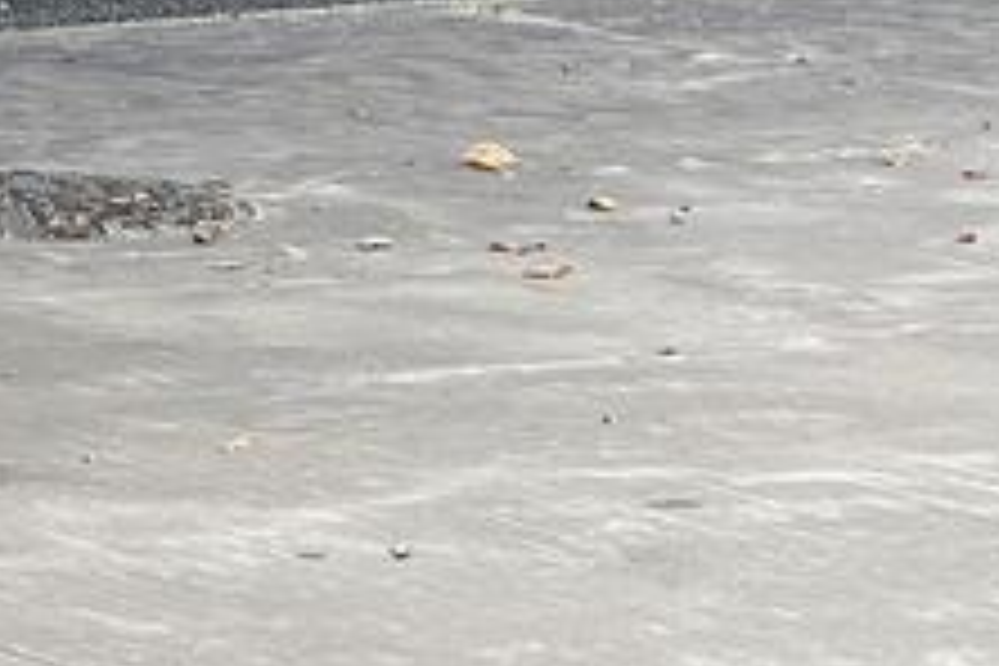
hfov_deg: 8.3
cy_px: -567
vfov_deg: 5.6
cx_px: -774
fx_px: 6659
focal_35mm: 240
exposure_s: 1/99
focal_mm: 7.5
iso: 40
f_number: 2.2
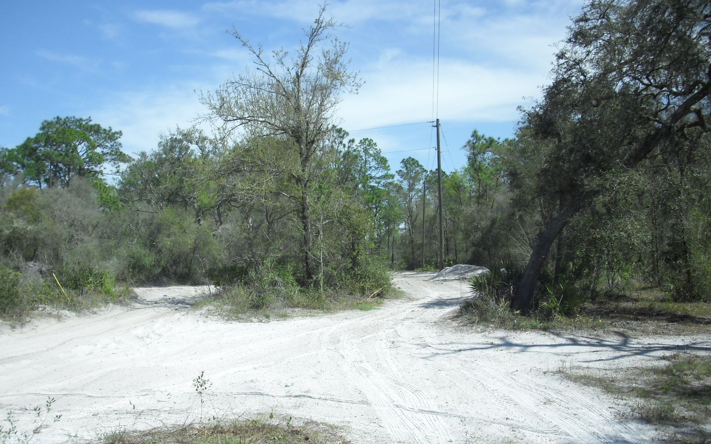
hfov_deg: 48.2
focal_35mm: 41
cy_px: 251
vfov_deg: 31.2
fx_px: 794
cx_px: 351
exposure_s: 1/320
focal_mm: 6.2
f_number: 8
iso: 100
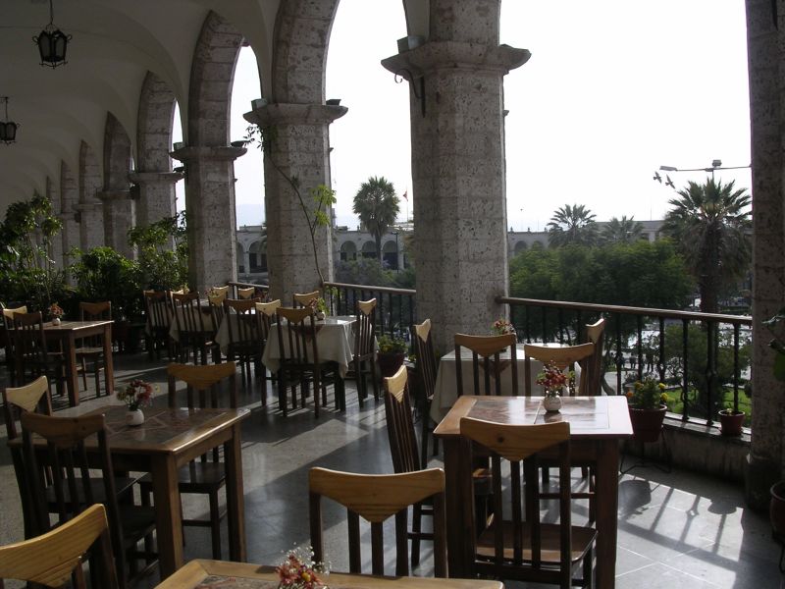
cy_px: 294
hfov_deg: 49.0
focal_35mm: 38
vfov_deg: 37.7
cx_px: 392
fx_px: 862
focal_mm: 5.8
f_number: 5.6
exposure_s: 1/326
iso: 100
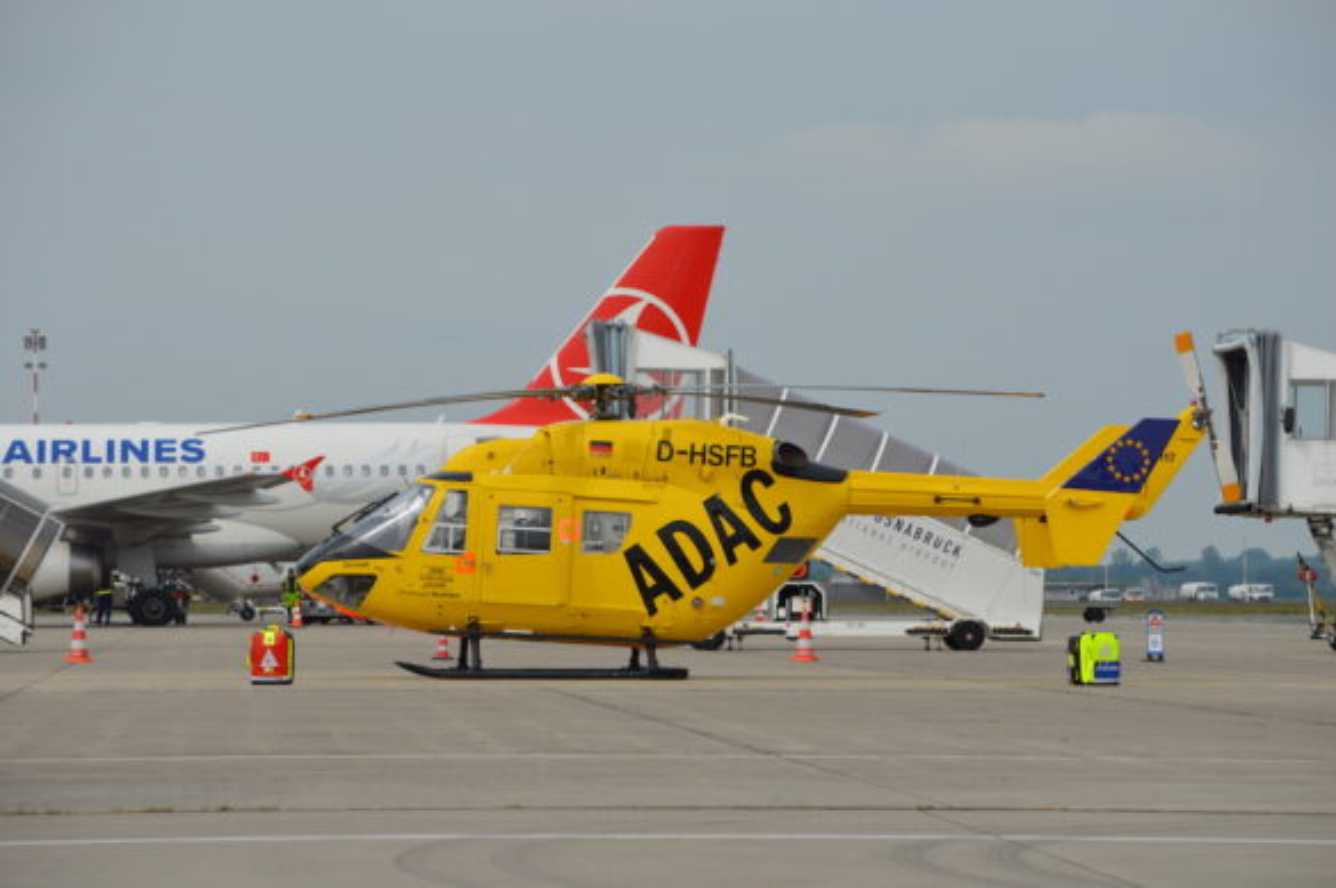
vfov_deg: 7.6
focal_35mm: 180
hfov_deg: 11.4
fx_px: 6674
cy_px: 444
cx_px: 668
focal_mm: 120
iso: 400
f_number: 7.1
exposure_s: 1/2000
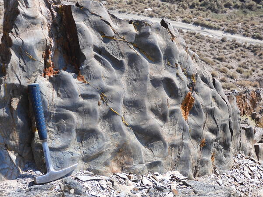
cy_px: 98
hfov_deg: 38.2
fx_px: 380
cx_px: 132
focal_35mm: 50
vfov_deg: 29.1
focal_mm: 8.9
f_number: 4
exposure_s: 1/400
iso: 100
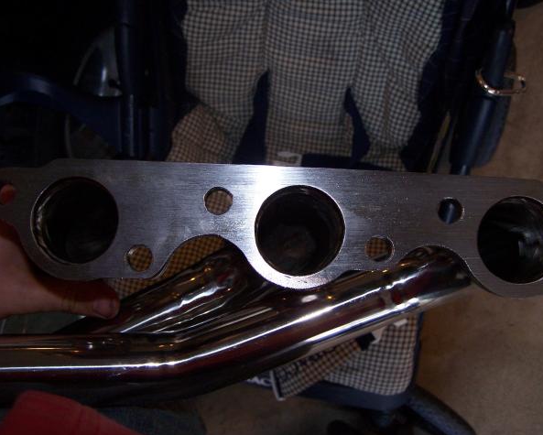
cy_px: 219
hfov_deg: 45.7
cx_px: 291
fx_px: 643
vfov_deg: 37.4
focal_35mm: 40
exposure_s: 1/60
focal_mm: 6.3
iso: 140
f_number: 2.8
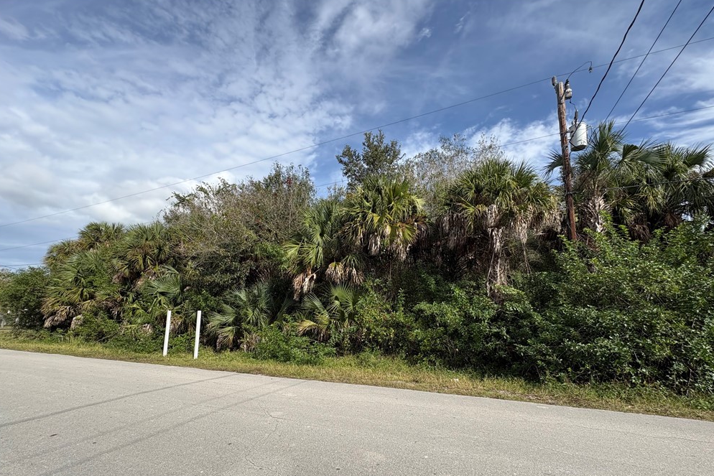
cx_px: 358
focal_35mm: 15
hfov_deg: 100.4
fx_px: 298
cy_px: 268
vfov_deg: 77.0
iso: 50
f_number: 2.2
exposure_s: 1/1217
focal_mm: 2.22
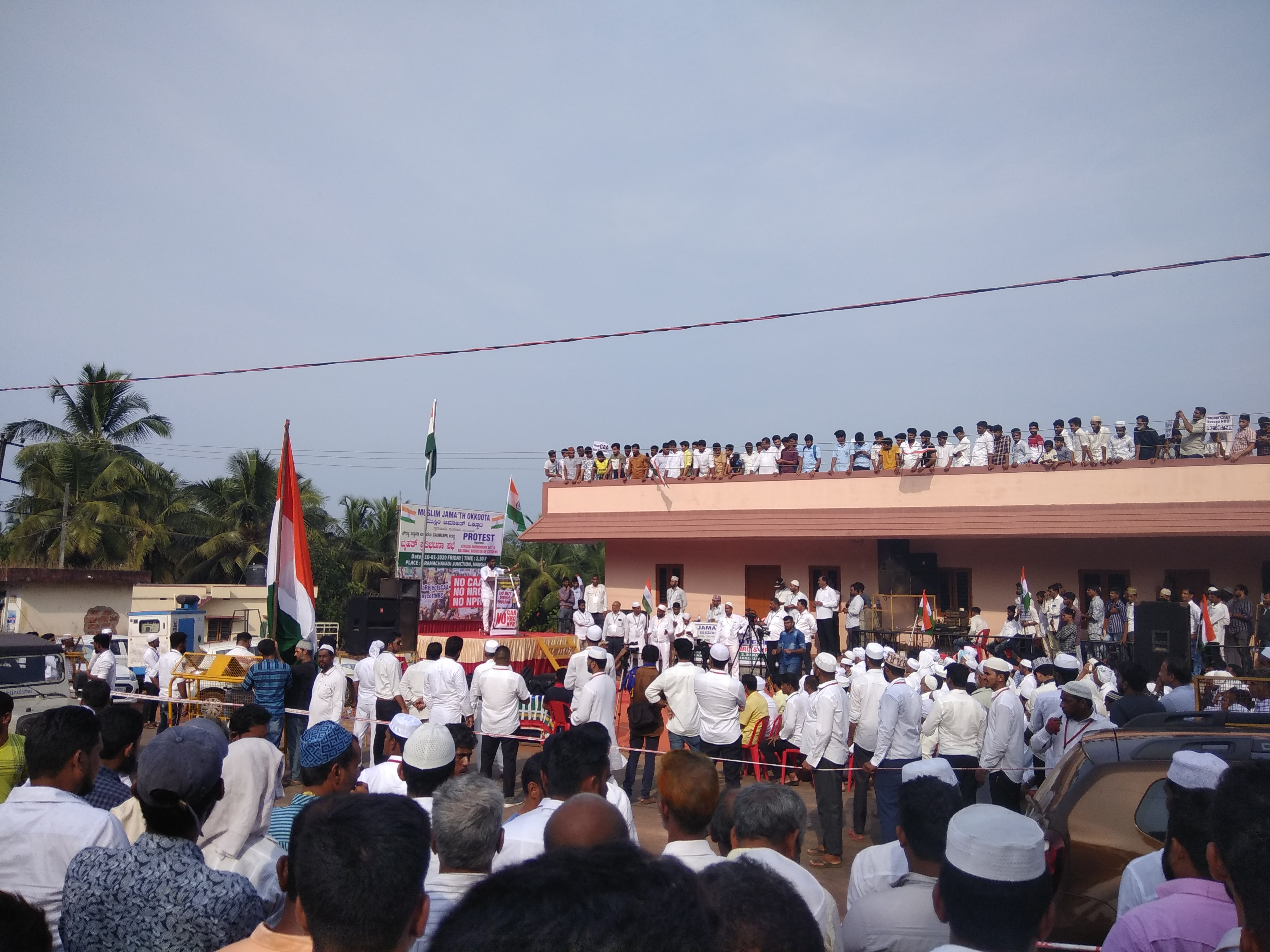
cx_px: 635
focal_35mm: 21
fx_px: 770
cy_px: 476
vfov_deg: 63.4
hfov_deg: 79.0
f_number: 2
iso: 100
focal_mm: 3.57
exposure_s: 1/1445
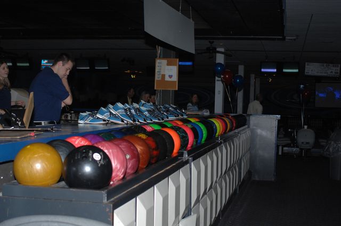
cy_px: 113
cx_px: 170
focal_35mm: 54
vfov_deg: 25.0
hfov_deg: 36.9
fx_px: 511
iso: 400
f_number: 3.8
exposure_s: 1/250
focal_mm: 36
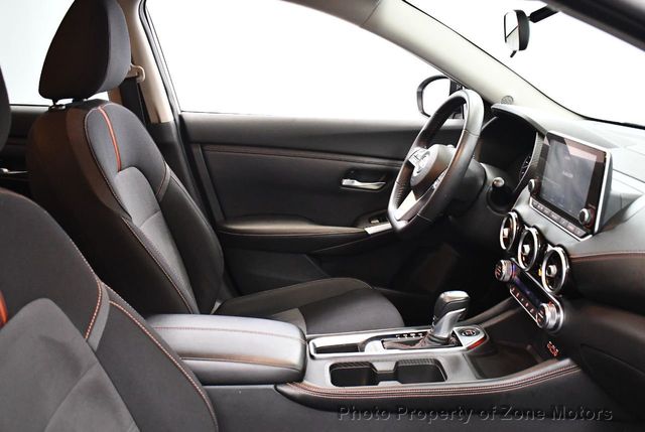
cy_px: 216
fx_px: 646
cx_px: 322
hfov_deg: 53.1
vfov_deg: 37.0
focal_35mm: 36
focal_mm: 18
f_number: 3.5
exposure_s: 1/60
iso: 3200
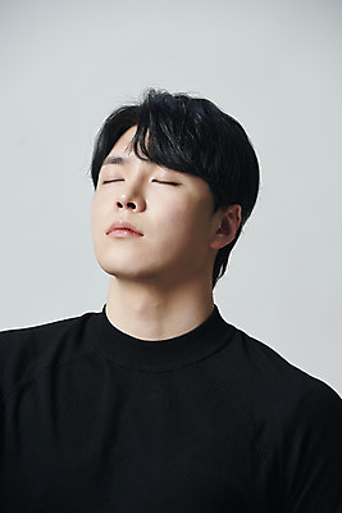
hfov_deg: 6.9
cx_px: 171
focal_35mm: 200
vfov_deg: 10.3
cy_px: 256
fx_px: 2847
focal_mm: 200
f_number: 7.1
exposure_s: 1/125
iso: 64
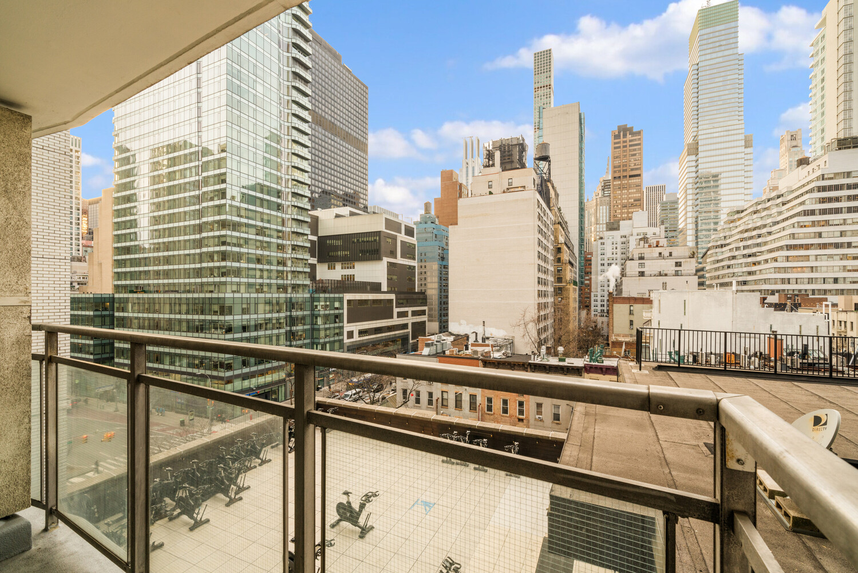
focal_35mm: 15
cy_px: 286
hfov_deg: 100.4
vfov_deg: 77.3
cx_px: 429
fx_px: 358
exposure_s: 1/13
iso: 400
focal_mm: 15
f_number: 11
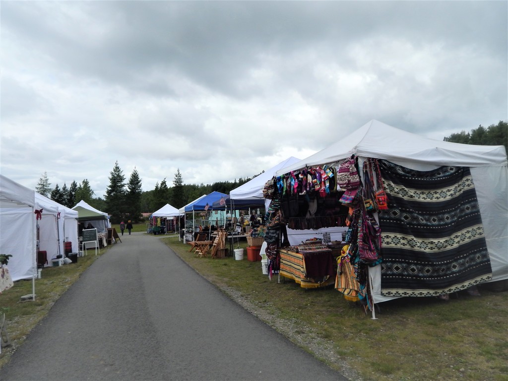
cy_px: 190
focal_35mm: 25
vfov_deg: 54.9
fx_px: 367
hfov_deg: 69.4
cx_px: 254
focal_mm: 4.5
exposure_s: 1/500
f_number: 6.1
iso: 125
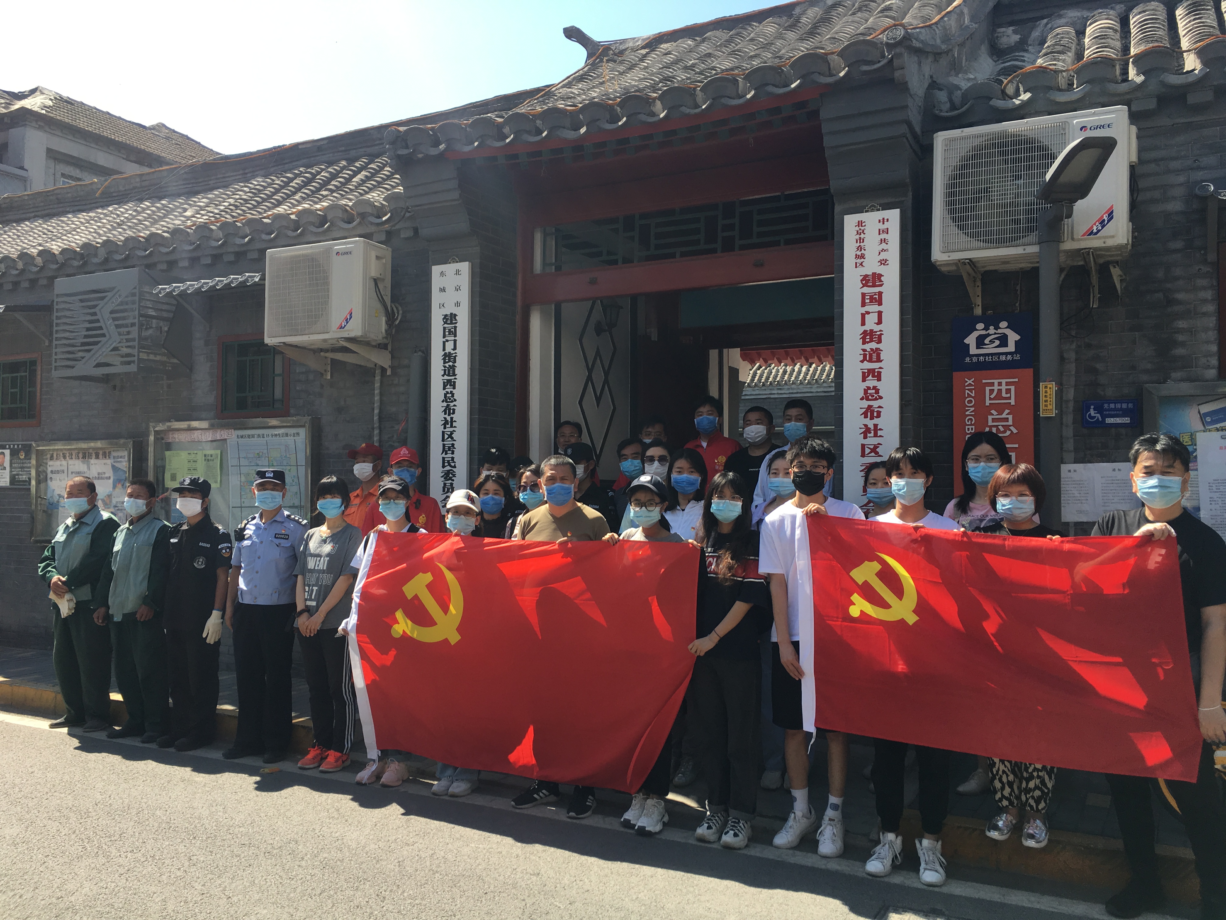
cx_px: 613
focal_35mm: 29
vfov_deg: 48.2
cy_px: 460
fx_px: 1027
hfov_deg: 61.7
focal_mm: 4.15
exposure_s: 1/718
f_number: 2.2
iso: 25
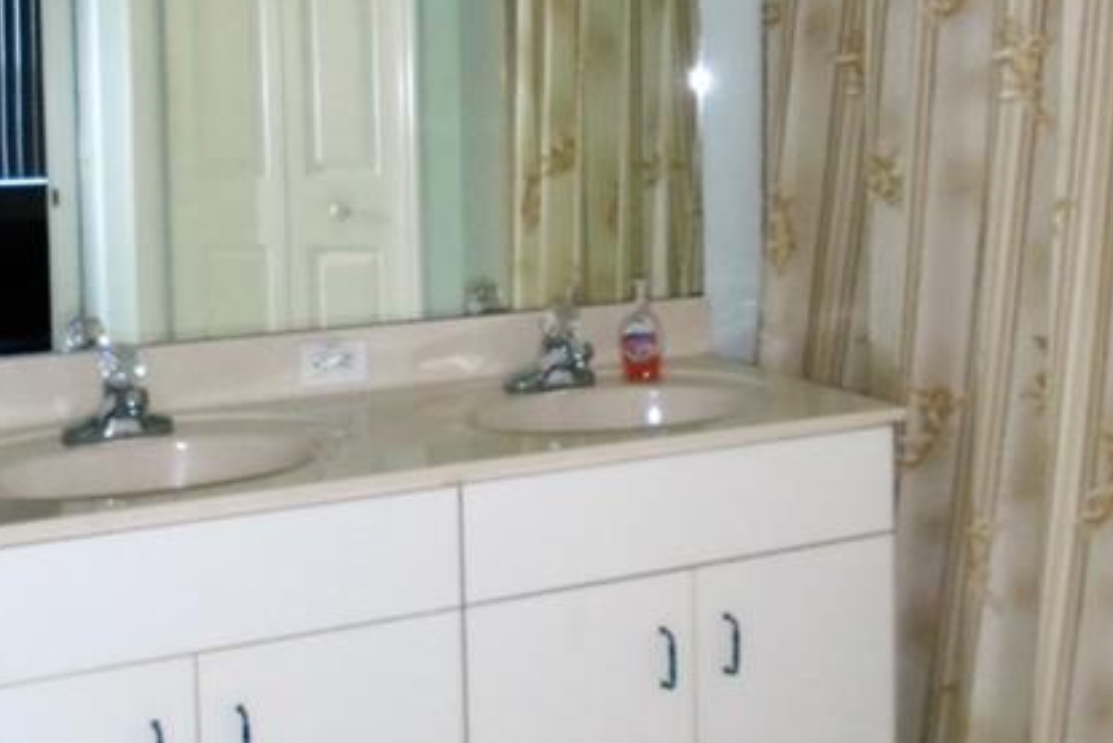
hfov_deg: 39.6
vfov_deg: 26.7
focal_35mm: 50
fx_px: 1546
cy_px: 201
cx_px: 542
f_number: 3.2
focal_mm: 4.6
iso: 400
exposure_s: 1/30
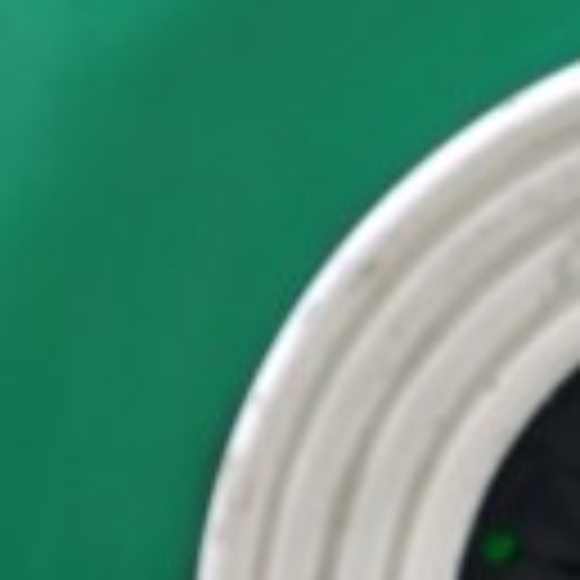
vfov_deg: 6.5
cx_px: 854
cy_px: 584
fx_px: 5080
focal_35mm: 268
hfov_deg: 6.5
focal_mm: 60
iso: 200
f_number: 6.3
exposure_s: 1/100
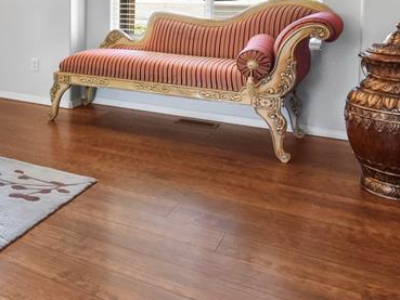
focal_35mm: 40
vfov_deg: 35.3
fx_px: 462
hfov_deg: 38.9
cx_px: -36
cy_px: 79
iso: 320
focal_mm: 10
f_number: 8
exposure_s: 1/13
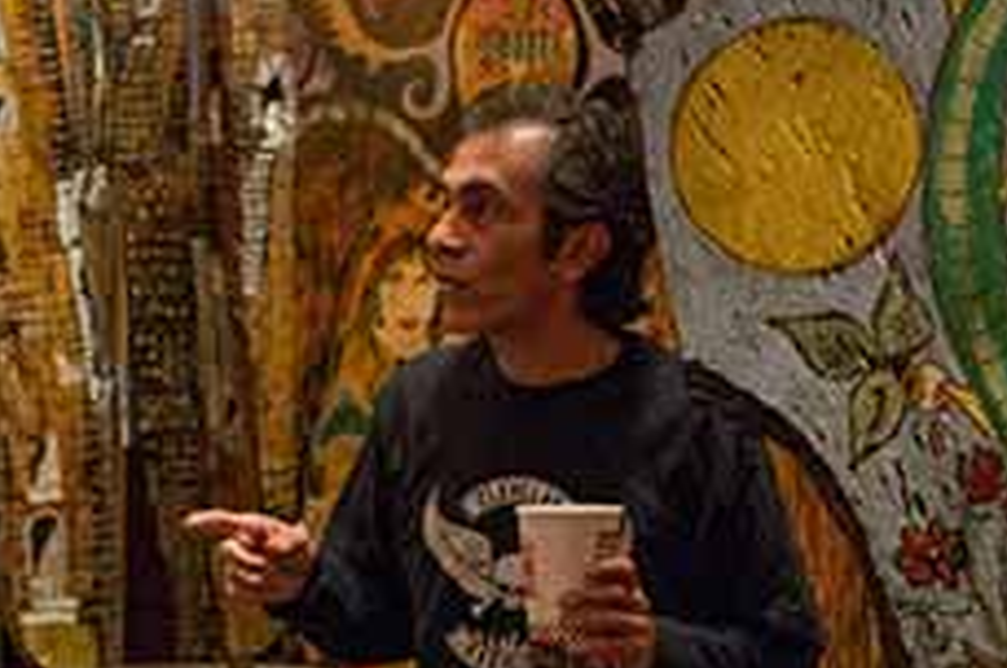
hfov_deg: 12.2
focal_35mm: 167
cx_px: -37
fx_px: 4653
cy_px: 514
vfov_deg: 8.2
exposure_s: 1/125
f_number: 2
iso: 800
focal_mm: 35
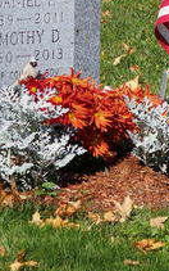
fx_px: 3667
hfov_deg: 2.6
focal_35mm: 498
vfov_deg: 4.2
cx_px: 12
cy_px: 14
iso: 100
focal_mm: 46.7
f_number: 4
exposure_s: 1/800
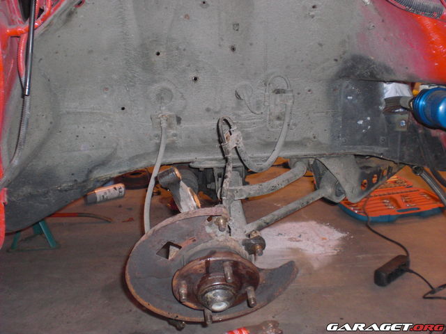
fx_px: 490
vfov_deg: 37.7
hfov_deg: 49.0
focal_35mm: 38
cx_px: 223
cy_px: 167
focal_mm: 6.3
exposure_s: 1/60
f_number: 3.1
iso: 200
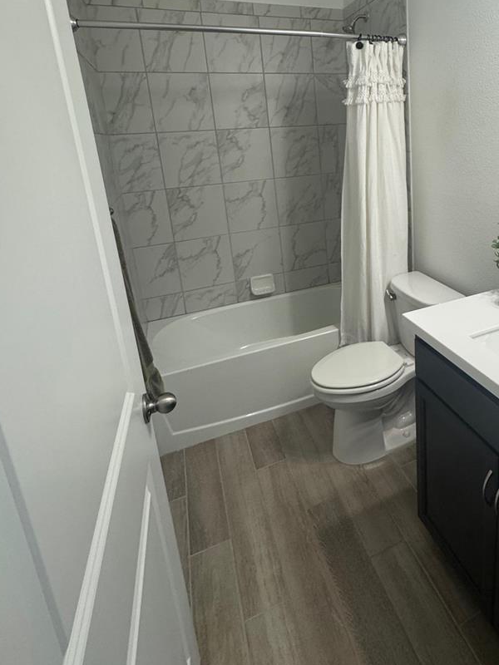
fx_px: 404
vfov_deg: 76.8
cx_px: 354
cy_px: 229
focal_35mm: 21
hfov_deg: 61.0
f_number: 2.2
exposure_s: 1/120
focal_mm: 2.22
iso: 200
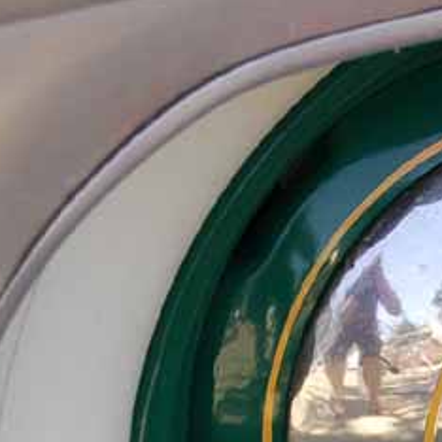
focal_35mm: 211
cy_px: 405
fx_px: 3052
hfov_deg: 8.2
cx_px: 515
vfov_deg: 8.3
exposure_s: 1/100
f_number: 5.6
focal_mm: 55
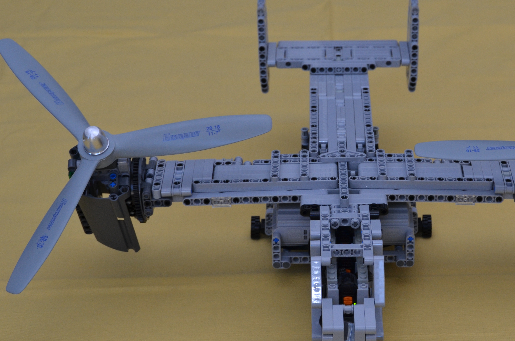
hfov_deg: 18.9
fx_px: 1542
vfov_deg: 12.6
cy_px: 204
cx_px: 356
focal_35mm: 108
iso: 400
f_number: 7.1
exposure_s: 1/60
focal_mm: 48
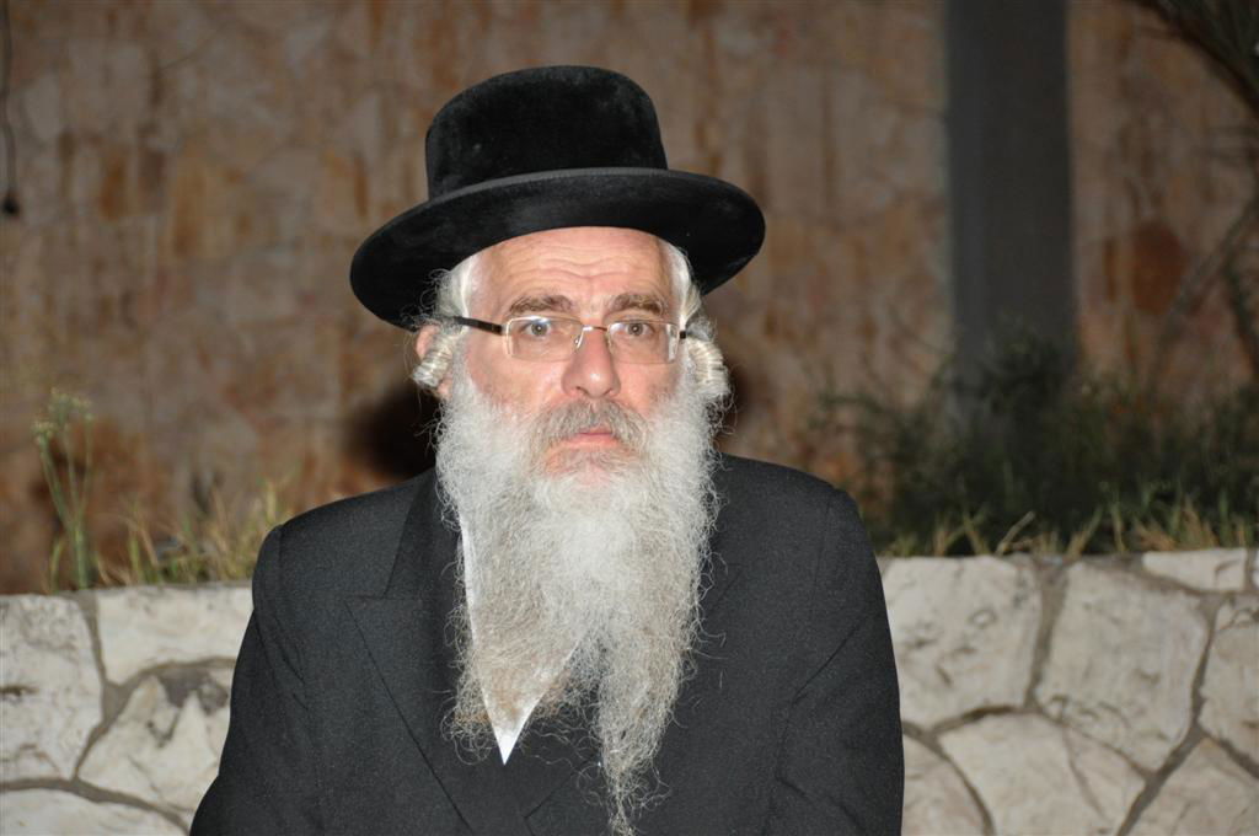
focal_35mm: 112
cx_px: 630
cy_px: 418
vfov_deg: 12.1
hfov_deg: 18.2
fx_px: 3929
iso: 800
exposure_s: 1/60
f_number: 5
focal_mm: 75
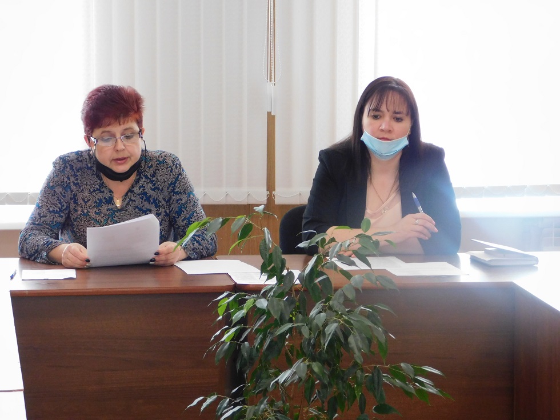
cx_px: 280
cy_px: 210
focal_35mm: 134
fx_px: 2168
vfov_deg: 11.1
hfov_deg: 14.7
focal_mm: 23.7
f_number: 5
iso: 560
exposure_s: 1/30
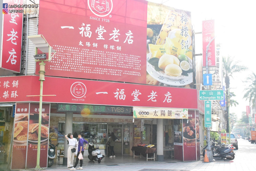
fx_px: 288
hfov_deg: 47.9
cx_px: 128
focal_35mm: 40
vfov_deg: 33.0
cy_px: 86
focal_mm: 27
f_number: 10
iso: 4000
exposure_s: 1/640
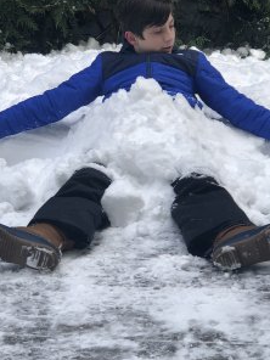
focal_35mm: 118
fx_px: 1227
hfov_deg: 12.5
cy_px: 170
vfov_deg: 16.7
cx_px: 102
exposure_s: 1/130
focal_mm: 6.6
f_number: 2.8
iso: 20
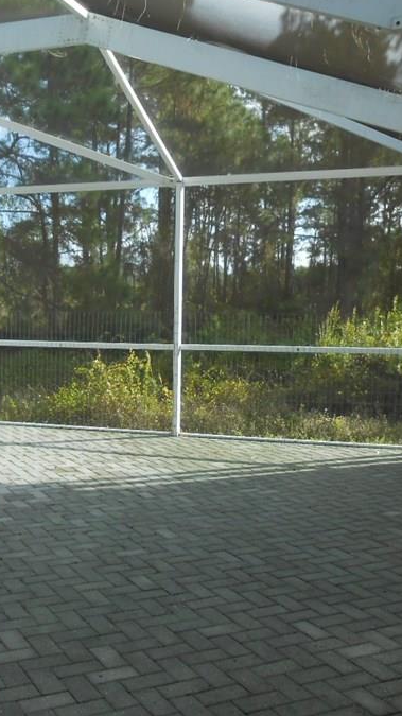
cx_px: 90
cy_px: 395
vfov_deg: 47.3
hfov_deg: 27.2
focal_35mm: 43
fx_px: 816
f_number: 3.5
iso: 80
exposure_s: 1/200
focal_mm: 4.6
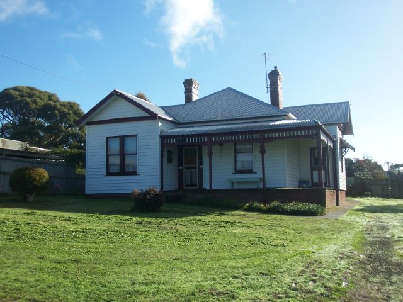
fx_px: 454
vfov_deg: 36.8
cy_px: 151
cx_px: 202
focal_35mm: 39
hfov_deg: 47.9
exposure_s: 1/500
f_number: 3.9
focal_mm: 6.4
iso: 64
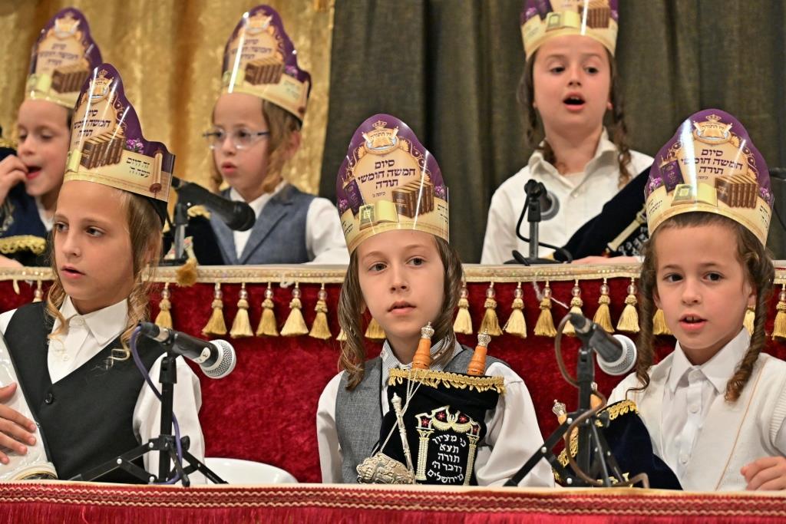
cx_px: 393
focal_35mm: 180
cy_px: 262
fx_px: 3930
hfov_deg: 11.4
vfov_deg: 7.6
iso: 1250
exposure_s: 1/250
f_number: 4
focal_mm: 120
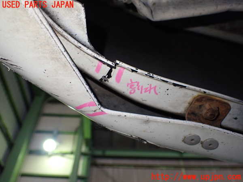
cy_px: 91
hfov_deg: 60.0
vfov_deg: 46.8
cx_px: 122
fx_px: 211
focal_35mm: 30
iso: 400
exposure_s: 1/125
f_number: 2.3
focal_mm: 5.4
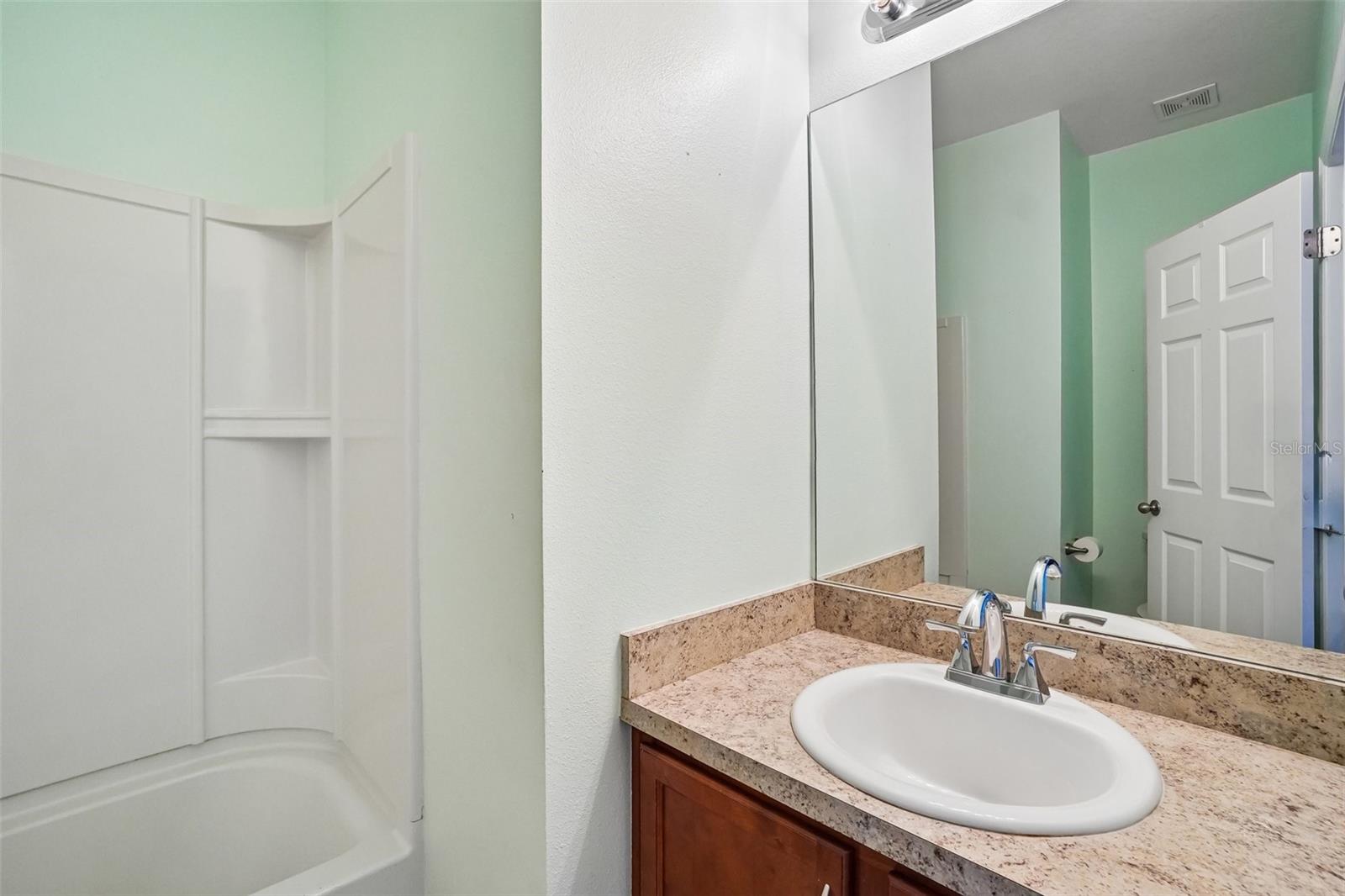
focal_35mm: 15
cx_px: 672
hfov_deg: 100.4
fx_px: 560
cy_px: 448
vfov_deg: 77.3
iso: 500
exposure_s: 1/30
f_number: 8
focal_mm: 10
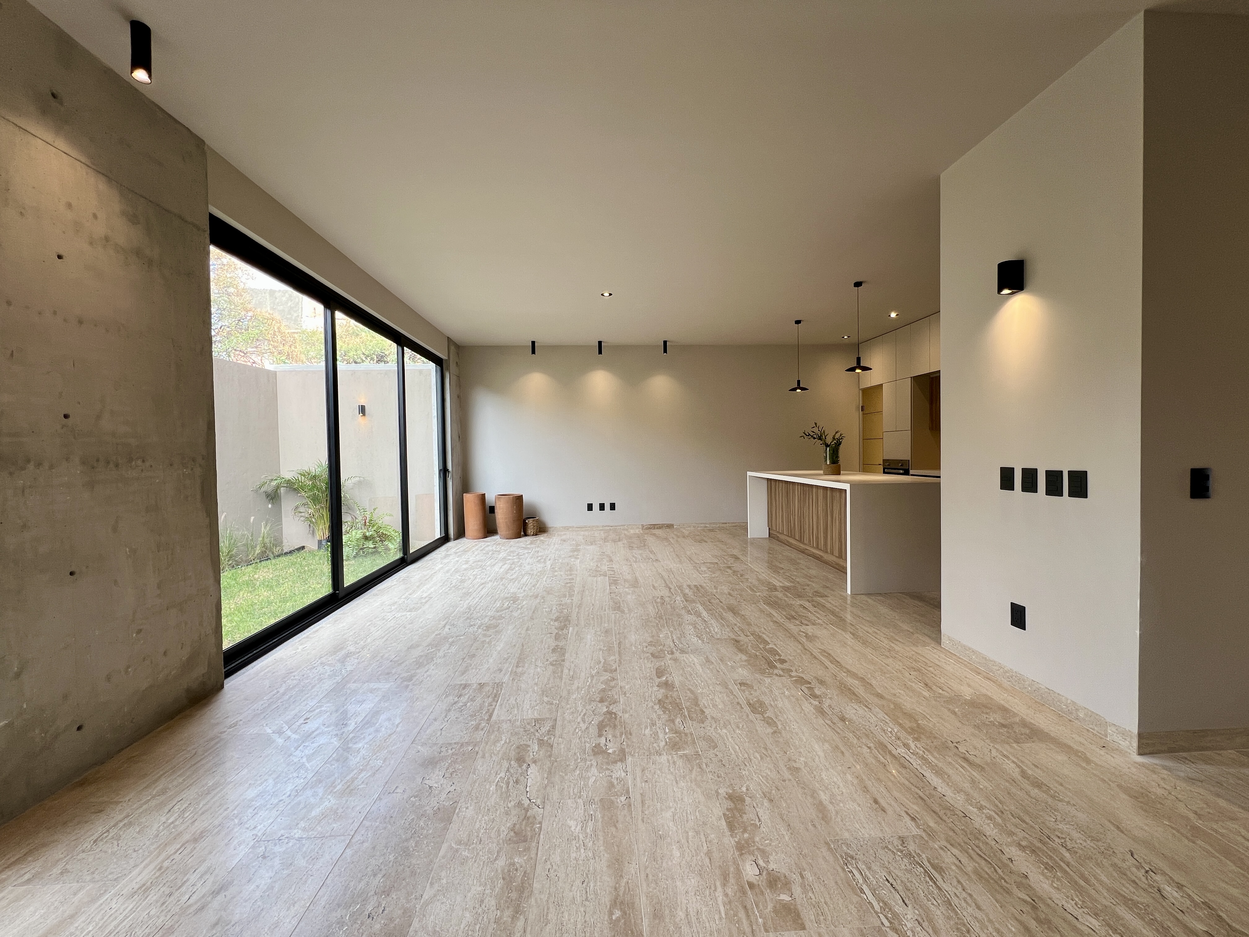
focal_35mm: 13
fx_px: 469
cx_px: 624
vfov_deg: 89.9
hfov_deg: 106.2
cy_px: 468
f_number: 1.8
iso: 40
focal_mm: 1.57
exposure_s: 1/99
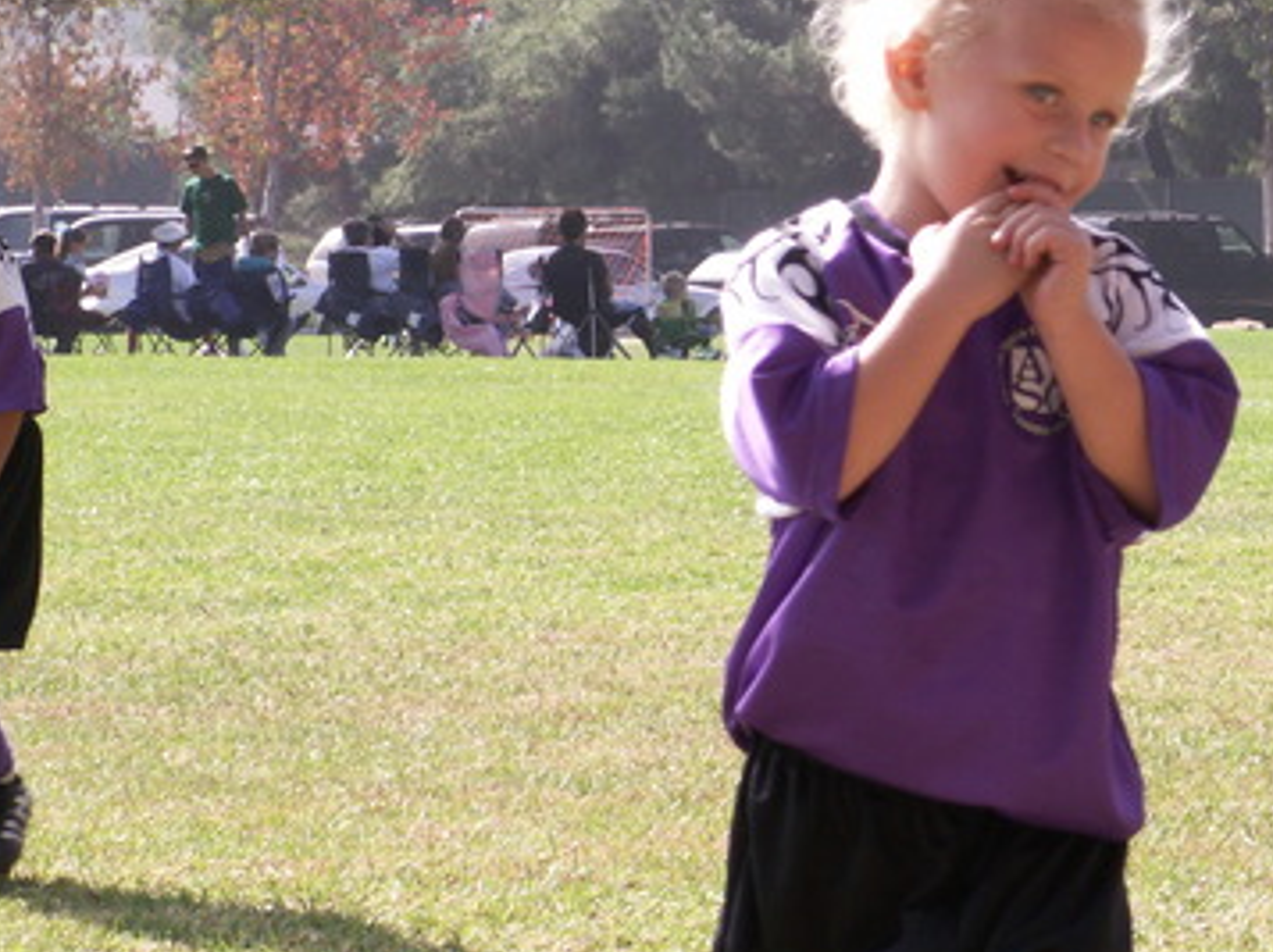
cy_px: 521
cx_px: 1013
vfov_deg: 7.1
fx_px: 7715
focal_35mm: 210
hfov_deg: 9.4
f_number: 5.6
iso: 50
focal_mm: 19.12
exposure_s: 1/200
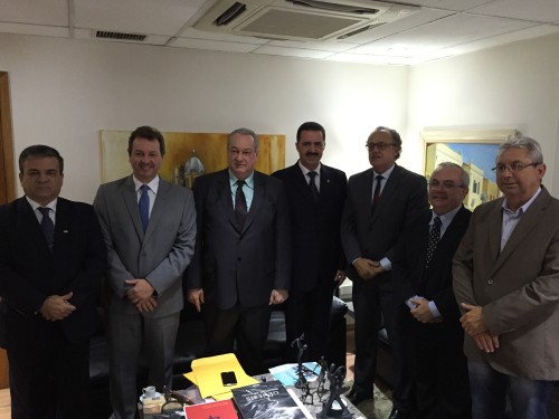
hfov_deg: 61.7
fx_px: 468
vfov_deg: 48.2
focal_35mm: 29
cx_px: 280
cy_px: 210
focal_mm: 4.15
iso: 250
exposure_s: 1/15
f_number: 2.2
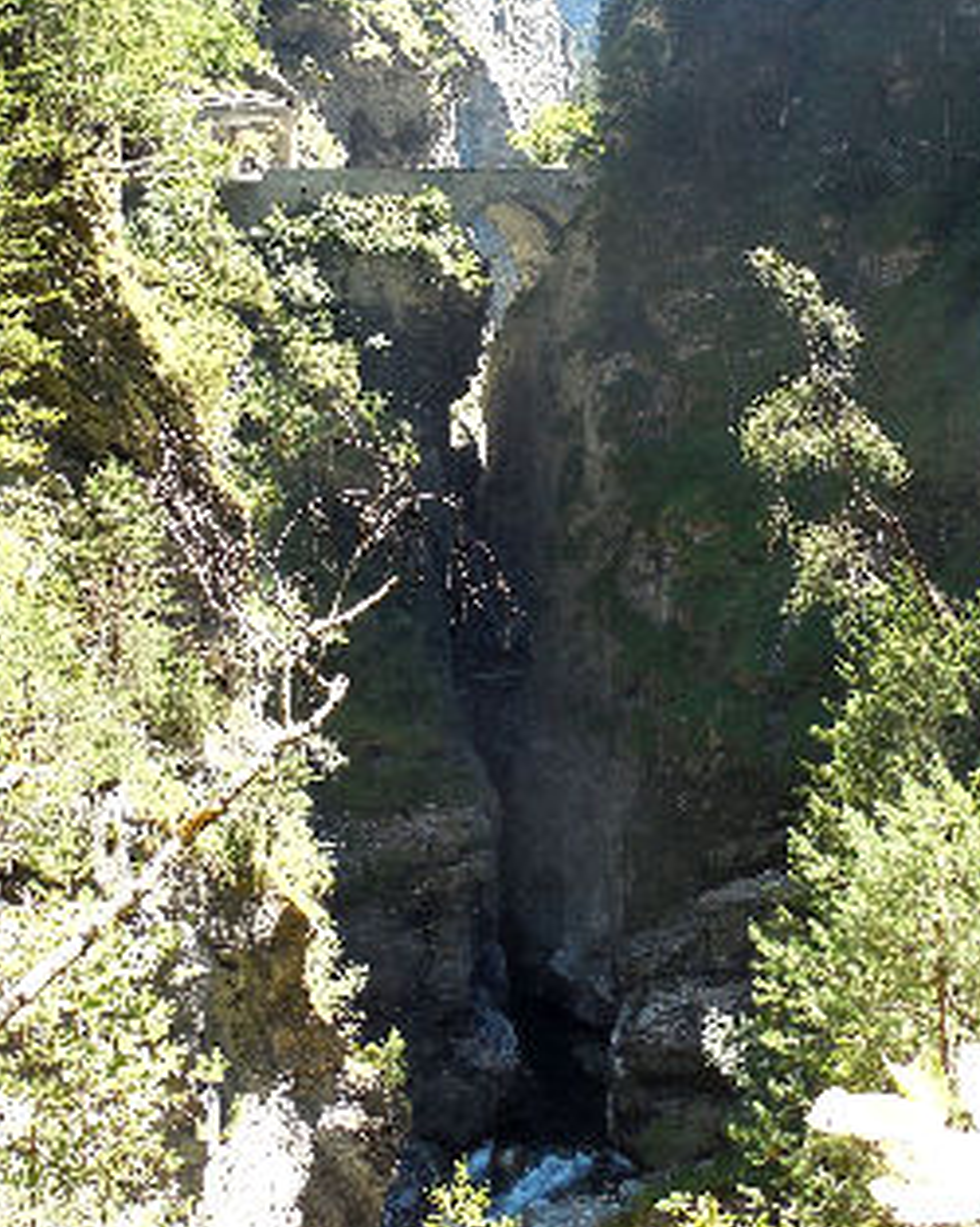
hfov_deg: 38.2
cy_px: 325
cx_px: 457
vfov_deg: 45.4
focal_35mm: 39
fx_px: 1415
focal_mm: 4.5
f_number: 3.3
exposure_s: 1/160
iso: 125
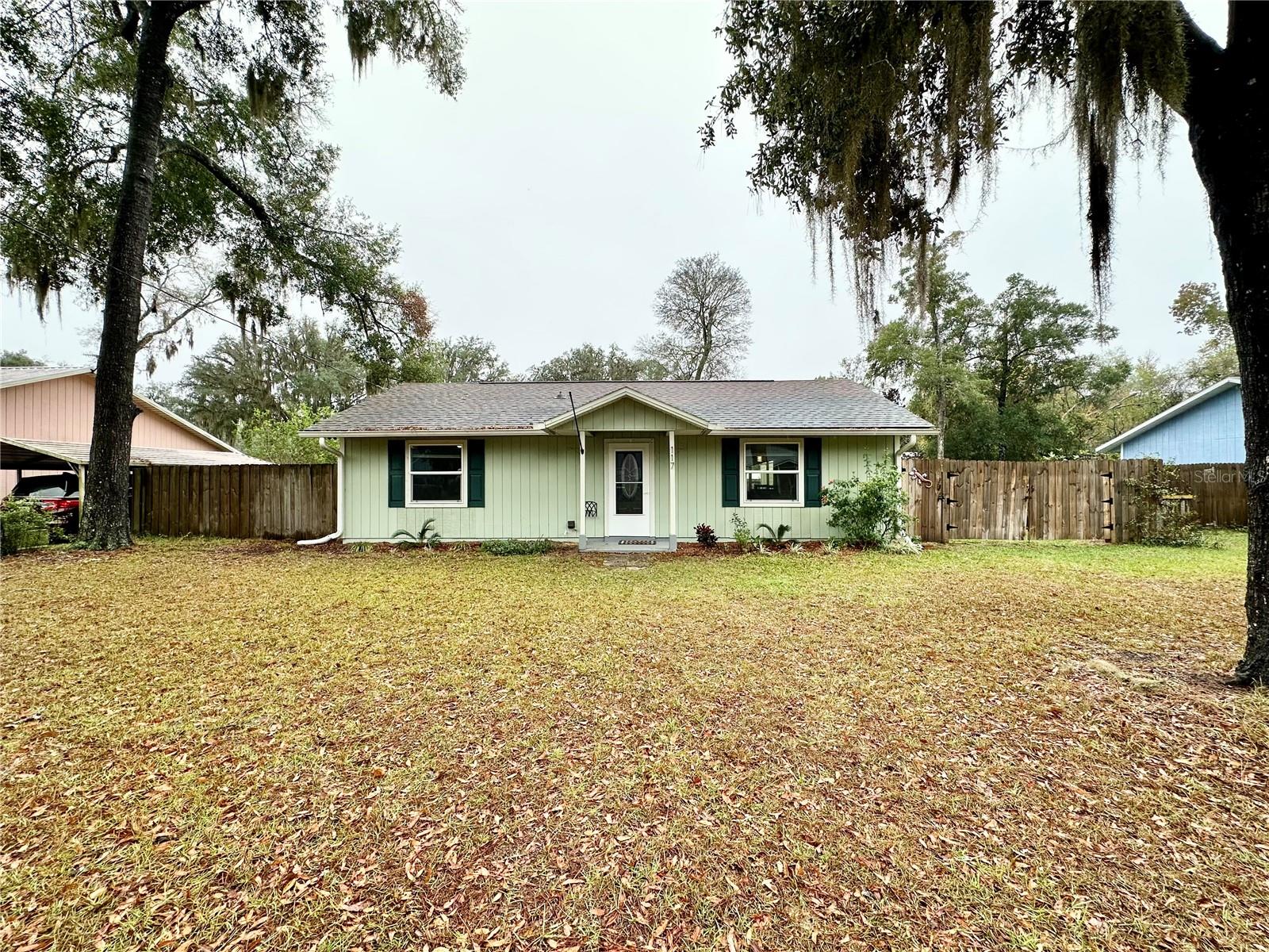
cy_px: 476
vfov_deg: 85.7
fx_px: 513
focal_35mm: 14
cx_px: 634
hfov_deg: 102.1
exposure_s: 1/300
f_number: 2.2
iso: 40
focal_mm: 2.22
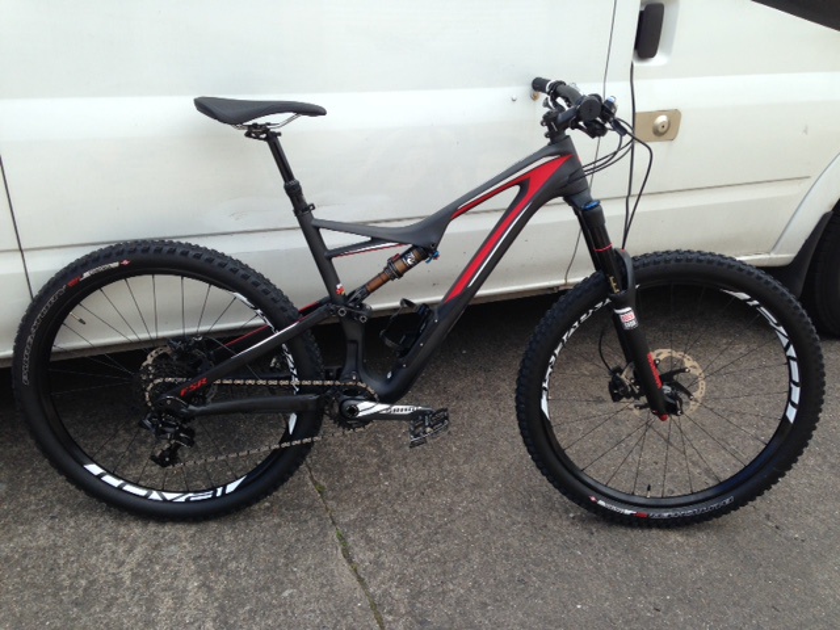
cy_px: 315
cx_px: 420
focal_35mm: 33
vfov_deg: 42.9
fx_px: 801
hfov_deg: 55.4
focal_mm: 4.12
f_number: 2.4
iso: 50
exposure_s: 1/516
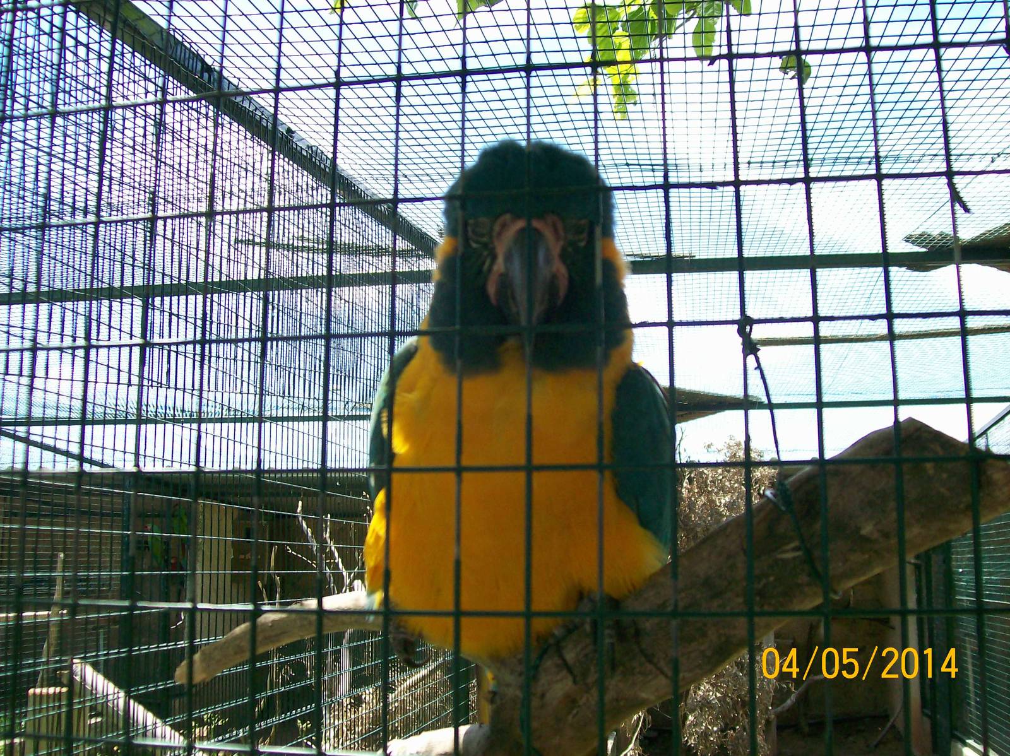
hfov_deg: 51.4
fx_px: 1050
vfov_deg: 39.6
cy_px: 378
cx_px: 505
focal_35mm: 36
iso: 80
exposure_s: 1/285
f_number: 2.7
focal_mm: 6
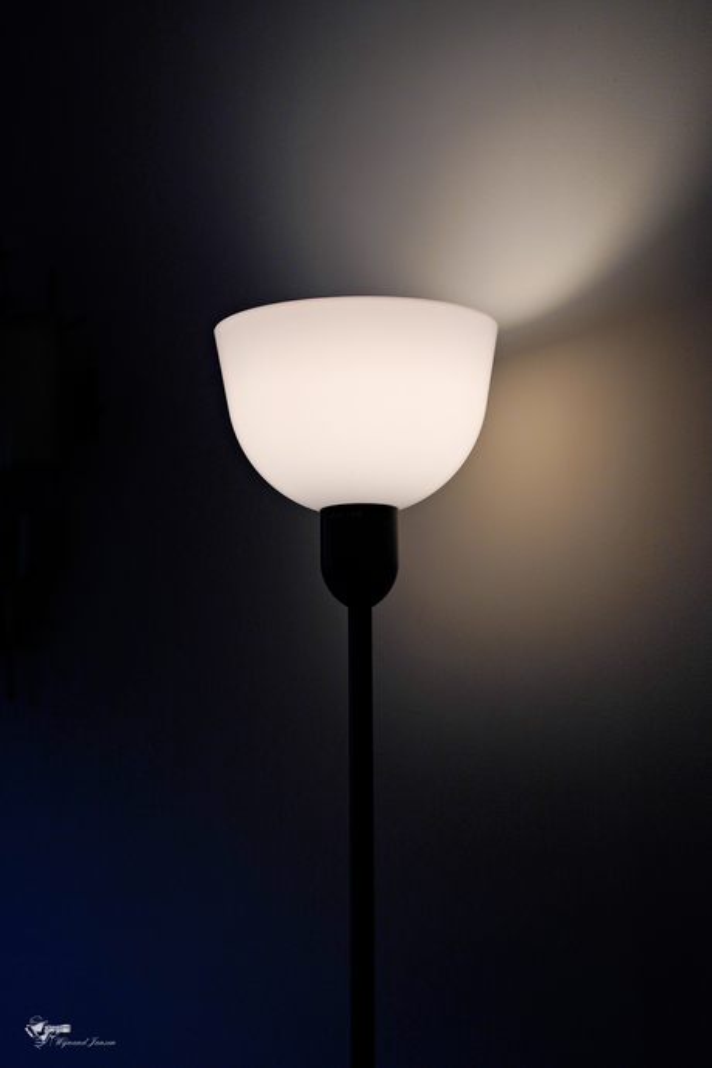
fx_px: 2521
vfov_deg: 23.9
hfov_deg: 16.1
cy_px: 534
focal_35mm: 85
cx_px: 356
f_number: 3.5
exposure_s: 1/800
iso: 500
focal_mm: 85
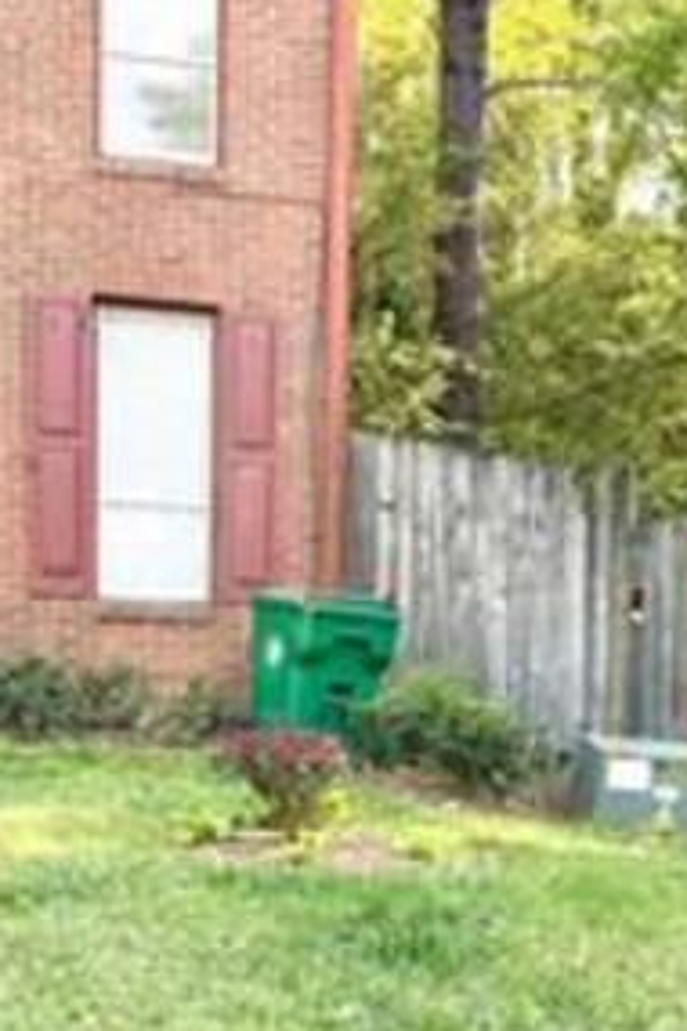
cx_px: 465
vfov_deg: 28.0
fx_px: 2004
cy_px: 890
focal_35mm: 70
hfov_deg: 19.4
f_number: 1.78
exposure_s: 1/660
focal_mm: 6.76
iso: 100
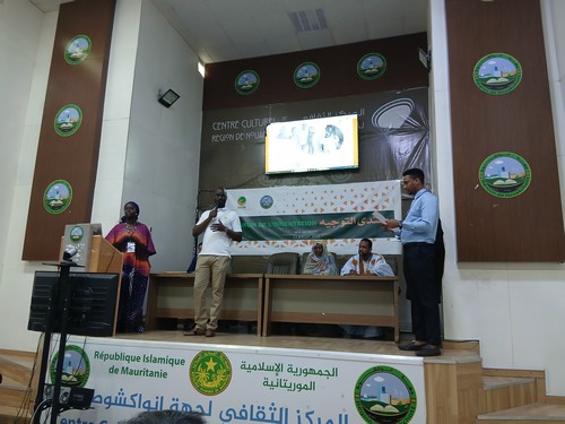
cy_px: 212
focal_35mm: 26
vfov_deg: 53.1
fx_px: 424
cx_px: 282
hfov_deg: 67.3
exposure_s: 1/33.3
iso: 200
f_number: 1.8
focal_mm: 3.98
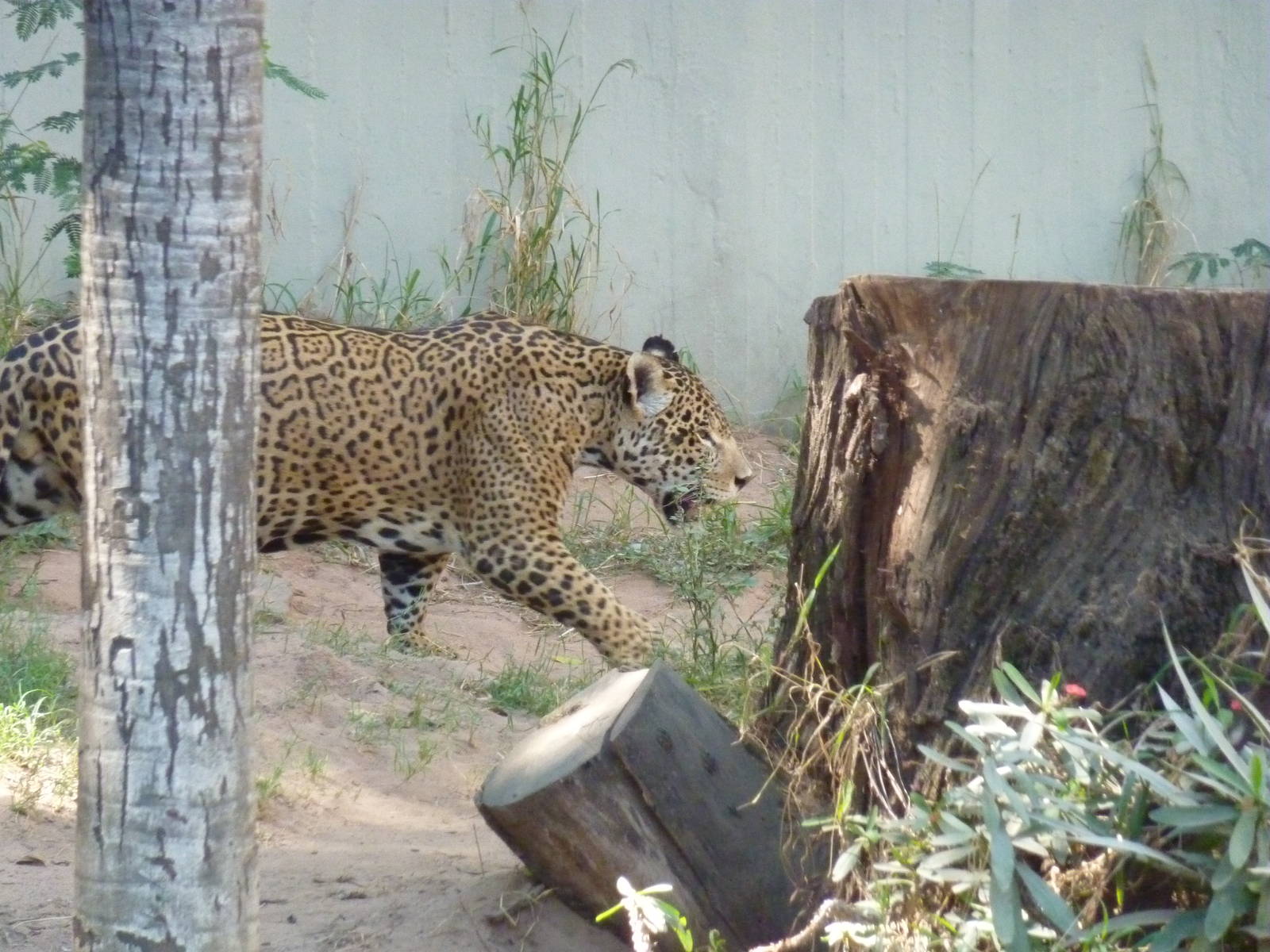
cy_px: 476
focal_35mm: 300
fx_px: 11006
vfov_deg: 5.0
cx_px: 635
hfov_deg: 6.6
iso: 800
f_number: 4.9
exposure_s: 1/200
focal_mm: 49.2
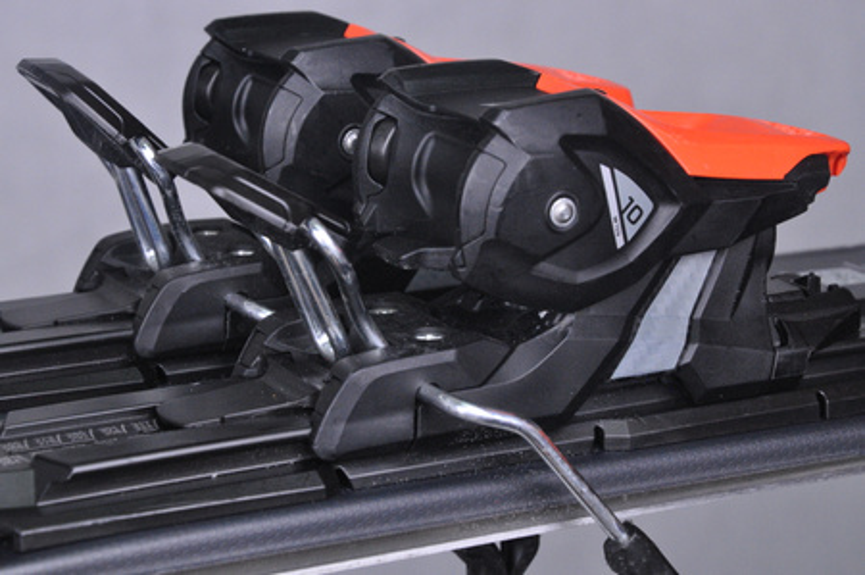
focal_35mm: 120
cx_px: 432
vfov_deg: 11.4
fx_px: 2880
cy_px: 288
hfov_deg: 17.1
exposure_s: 1/125
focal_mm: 80
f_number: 9.5
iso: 3200
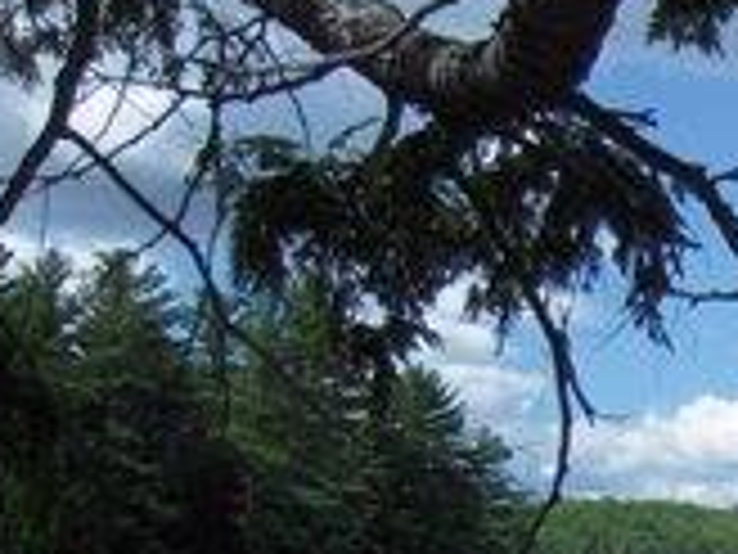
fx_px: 2324
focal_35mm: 109
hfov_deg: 15.6
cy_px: 874
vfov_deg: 12.8
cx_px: 1314
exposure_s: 1/500
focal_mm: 5
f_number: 5.4
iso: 100
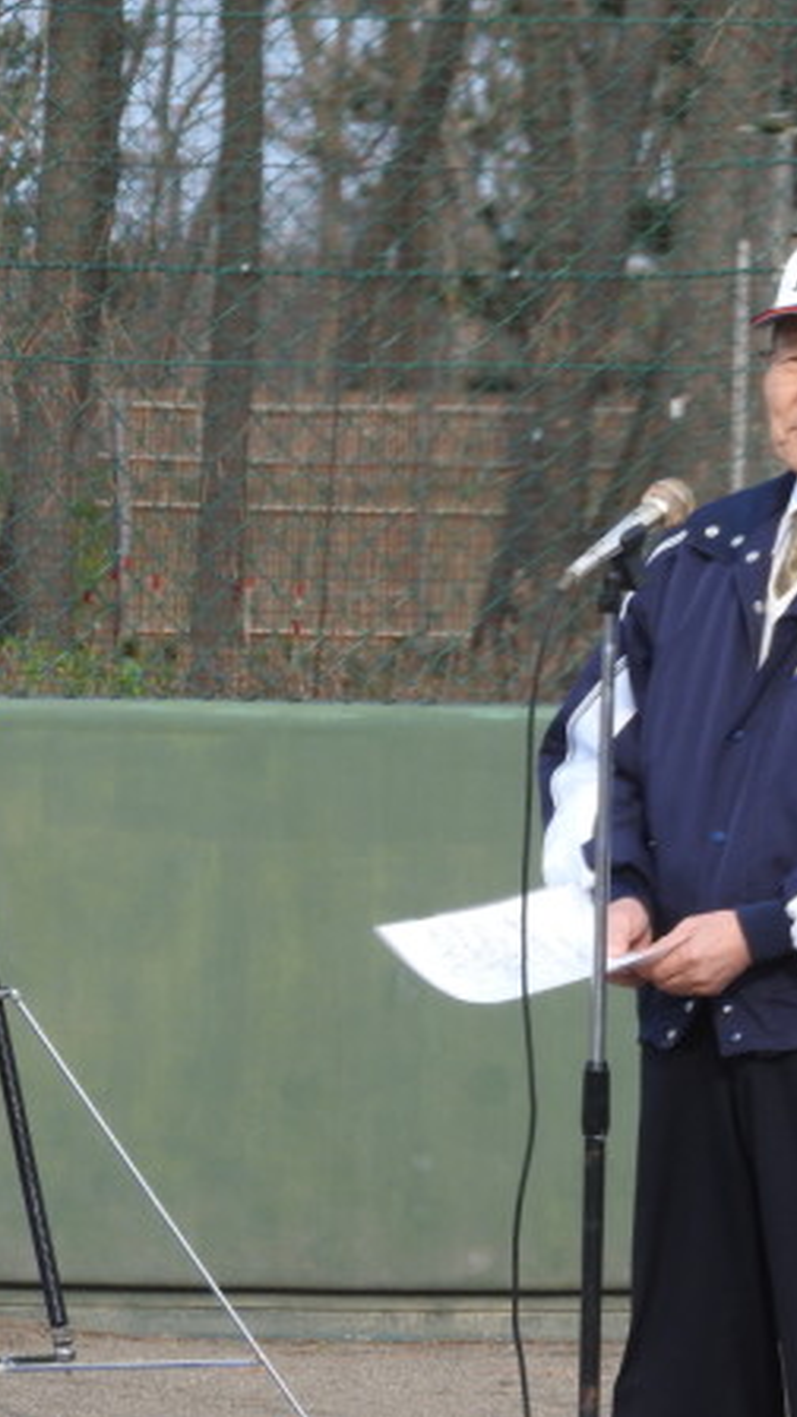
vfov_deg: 4.9
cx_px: 759
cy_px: 708
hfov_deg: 2.8
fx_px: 16456
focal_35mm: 438
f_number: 5.5
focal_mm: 53.7
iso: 100
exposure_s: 1/200
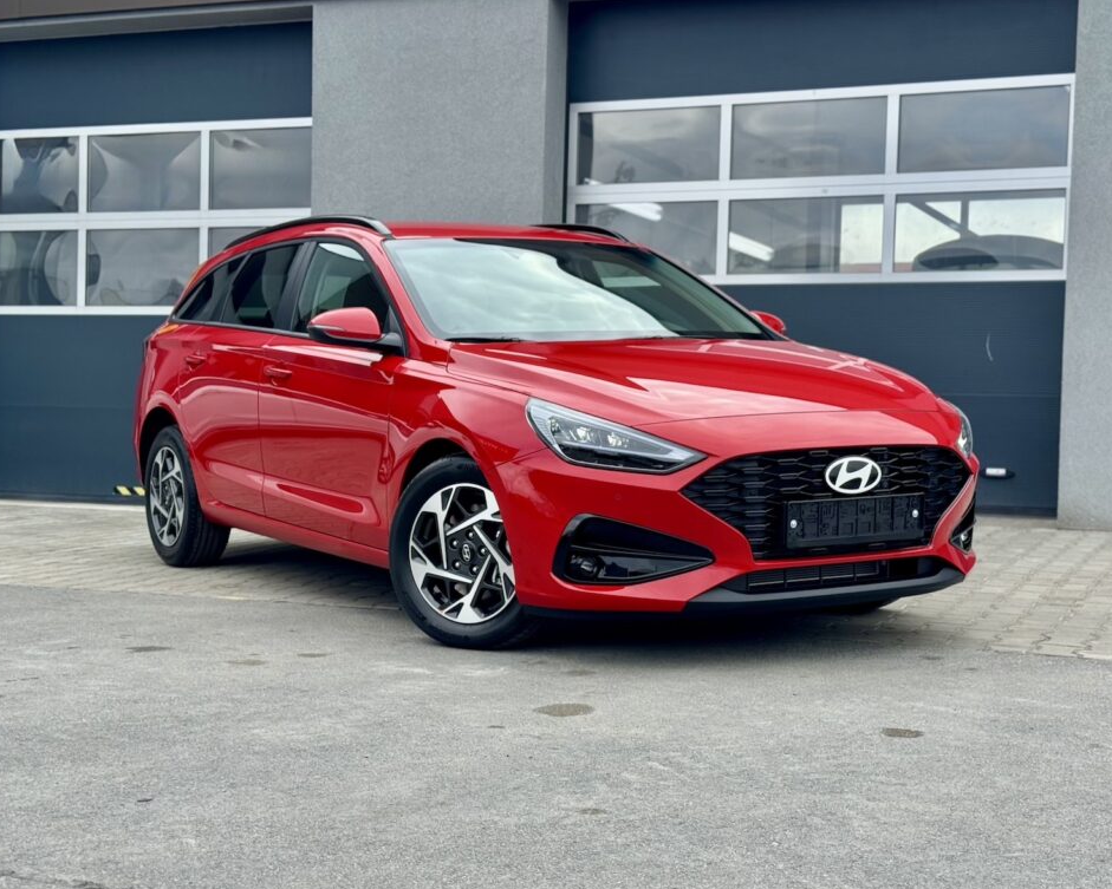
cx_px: 575
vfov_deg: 29.7
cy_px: 451
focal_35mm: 51
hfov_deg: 36.6
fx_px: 1679
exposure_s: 1/1869
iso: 64
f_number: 1.78
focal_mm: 6.76
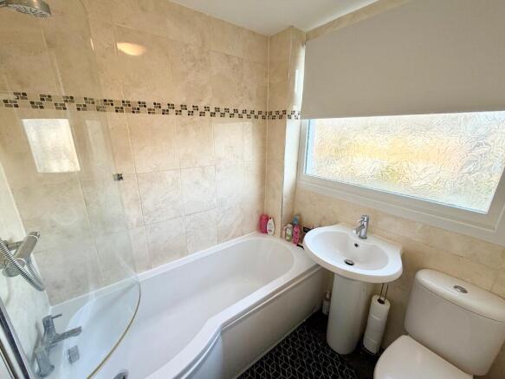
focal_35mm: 14
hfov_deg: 102.1
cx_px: 252
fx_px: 204
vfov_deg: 85.7
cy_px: 190
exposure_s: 1/121
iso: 100
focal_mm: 2.22
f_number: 2.2
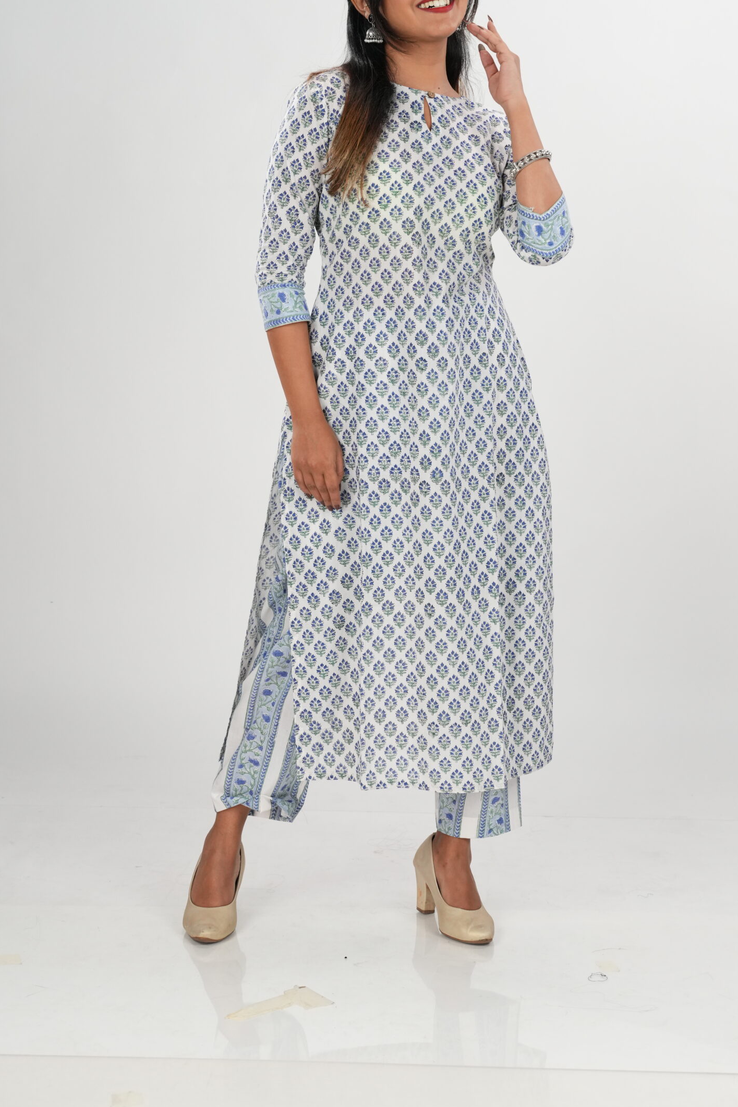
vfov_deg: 24.7
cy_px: 454
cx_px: 368
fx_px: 2522
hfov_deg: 16.6
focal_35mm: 82
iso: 1600
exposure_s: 1/320
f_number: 4.5
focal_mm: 68
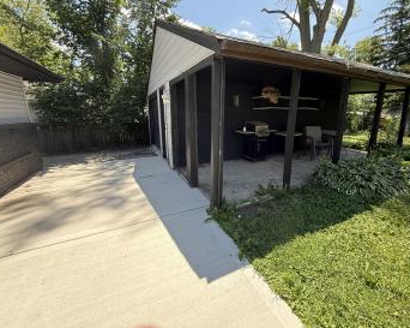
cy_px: 149
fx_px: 194
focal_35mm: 16
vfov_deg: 80.1
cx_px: 229
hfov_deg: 92.7
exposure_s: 1/304
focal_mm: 2.22
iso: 64
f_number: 2.2
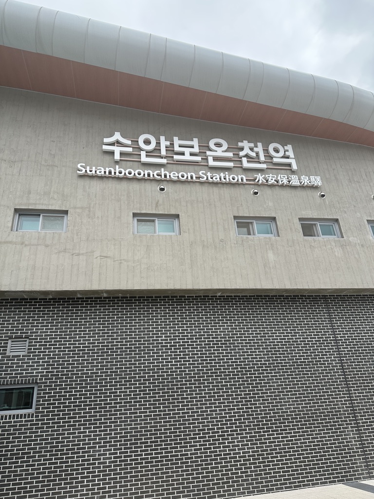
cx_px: 187
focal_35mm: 24
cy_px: 250
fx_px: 346
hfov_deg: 56.8
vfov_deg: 71.6
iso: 80
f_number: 1.78
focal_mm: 6.86
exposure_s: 1/1721
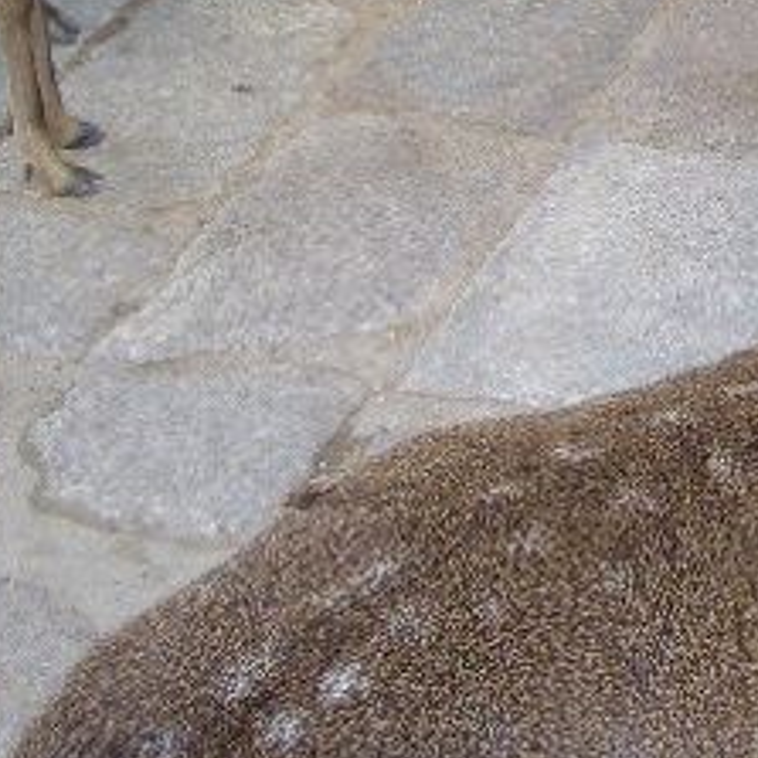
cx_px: 894
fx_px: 2230
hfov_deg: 18.4
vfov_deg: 19.0
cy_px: 73
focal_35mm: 90
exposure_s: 1/125
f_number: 2.6
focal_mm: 5.8
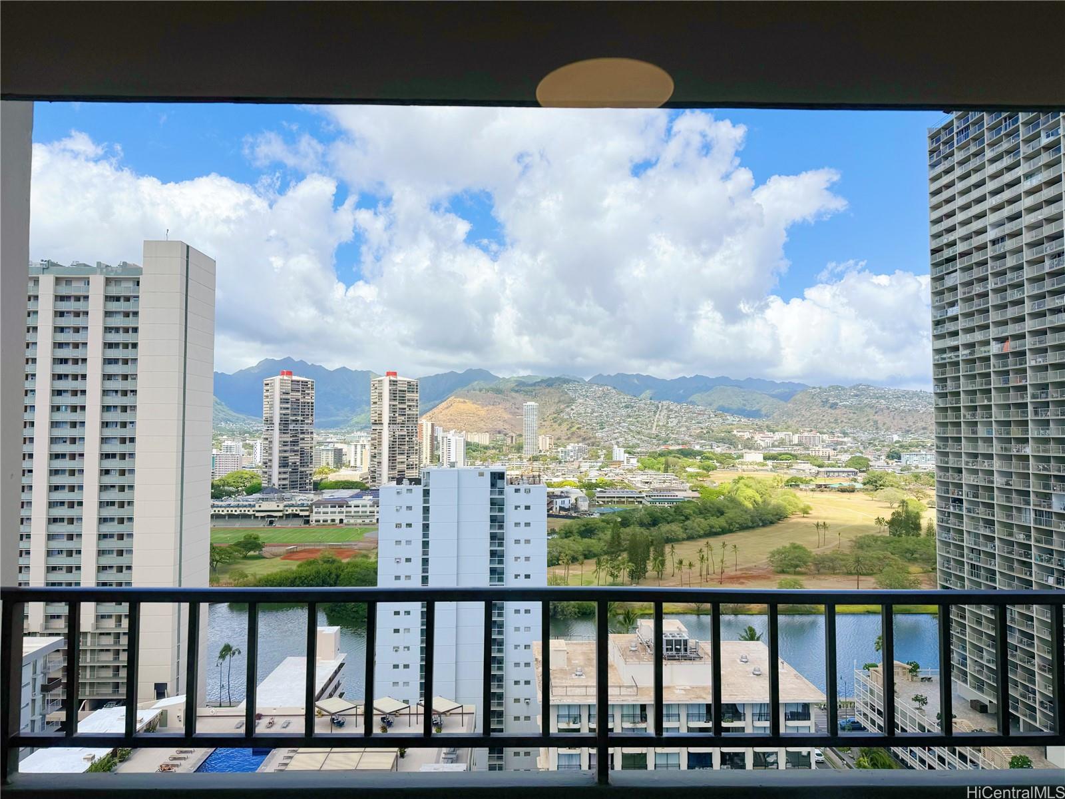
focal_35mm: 24
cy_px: 400
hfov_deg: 71.6
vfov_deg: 56.8
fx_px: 738
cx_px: 532
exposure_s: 1/7353
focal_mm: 6.76
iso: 80
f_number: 1.78
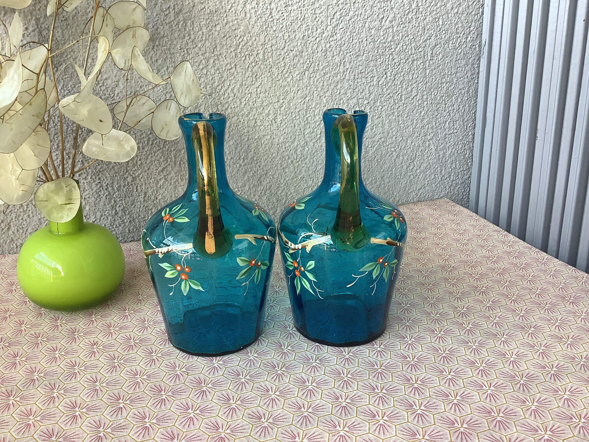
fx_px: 527
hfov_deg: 58.4
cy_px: 221
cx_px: 294
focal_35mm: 31
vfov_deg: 45.4
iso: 50
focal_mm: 3.3
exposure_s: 1/60
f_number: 2.4
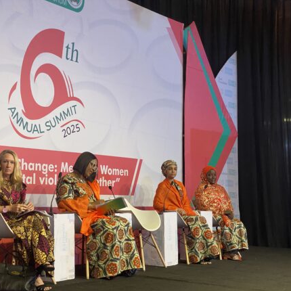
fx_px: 590
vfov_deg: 27.7
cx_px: 99
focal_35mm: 62
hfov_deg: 27.6
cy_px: 147
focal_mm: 6
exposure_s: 1/80
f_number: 2
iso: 160
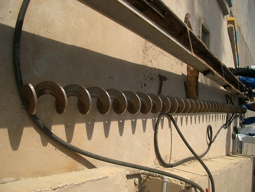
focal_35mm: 35
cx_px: 128
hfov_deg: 52.6
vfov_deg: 40.7
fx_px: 258
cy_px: 96
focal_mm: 5.8
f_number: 4.3
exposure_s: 1/500
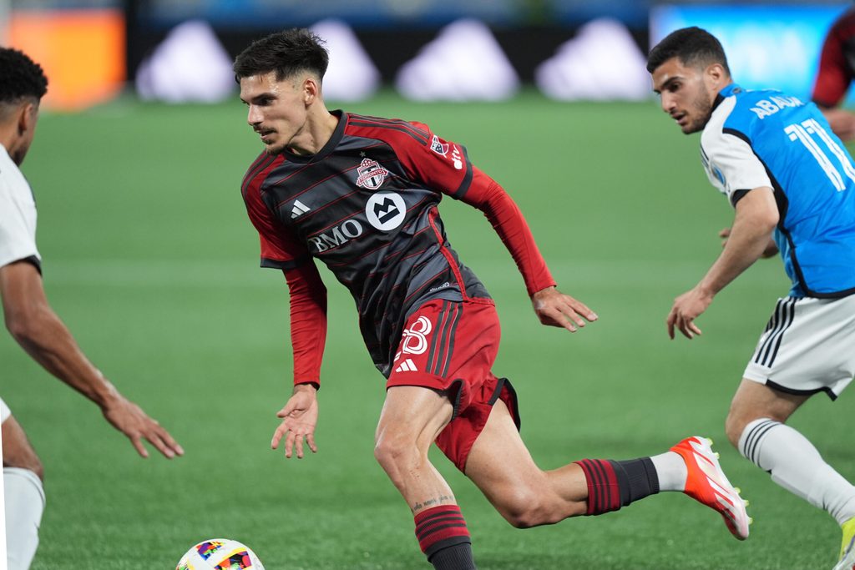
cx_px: 428
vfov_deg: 3.4
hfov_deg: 5.2
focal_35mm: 400
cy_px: 285
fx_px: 9501
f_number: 2.8
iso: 2000
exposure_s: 1/1600
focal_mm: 400
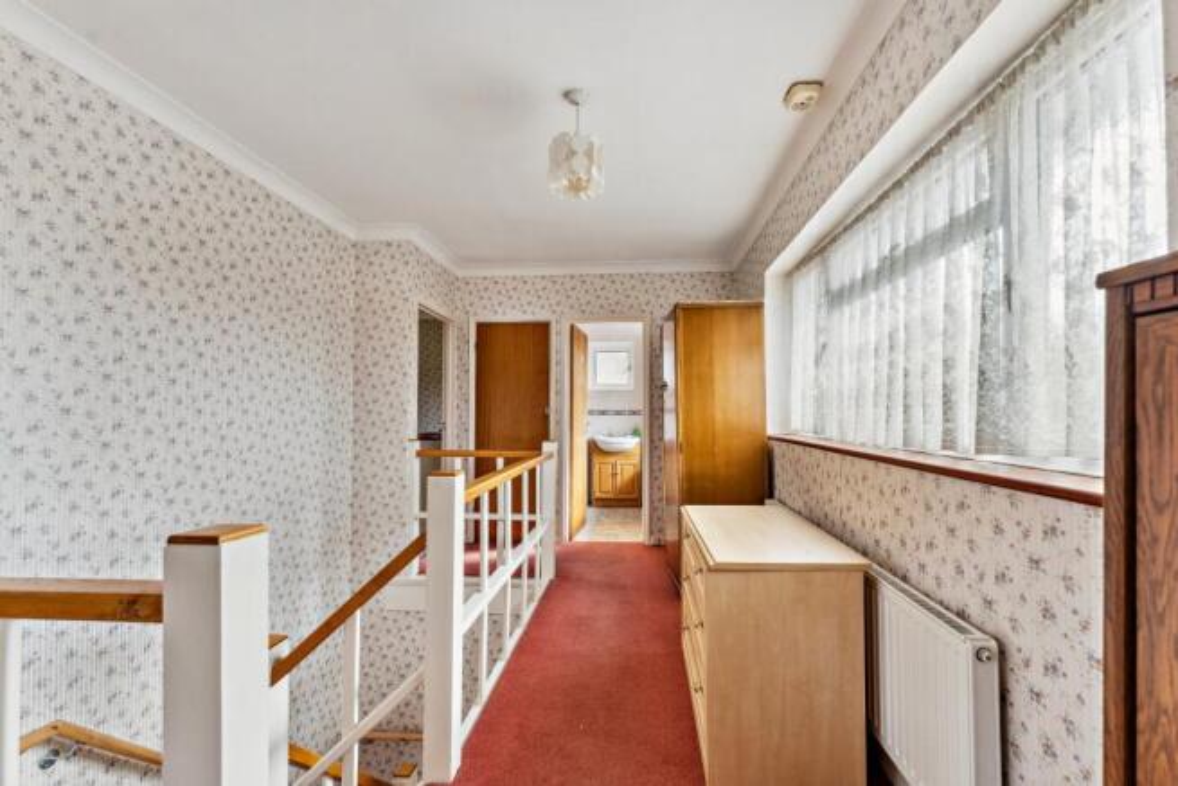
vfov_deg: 81.2
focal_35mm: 14
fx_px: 458
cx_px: 589
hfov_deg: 104.2
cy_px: 393
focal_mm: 14
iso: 200
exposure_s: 1/8
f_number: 9
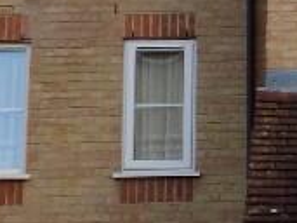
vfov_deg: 10.7
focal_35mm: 138
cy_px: 176
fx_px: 1183
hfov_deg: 13.7
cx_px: 401
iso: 80
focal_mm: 4
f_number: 3.1
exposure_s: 1/200
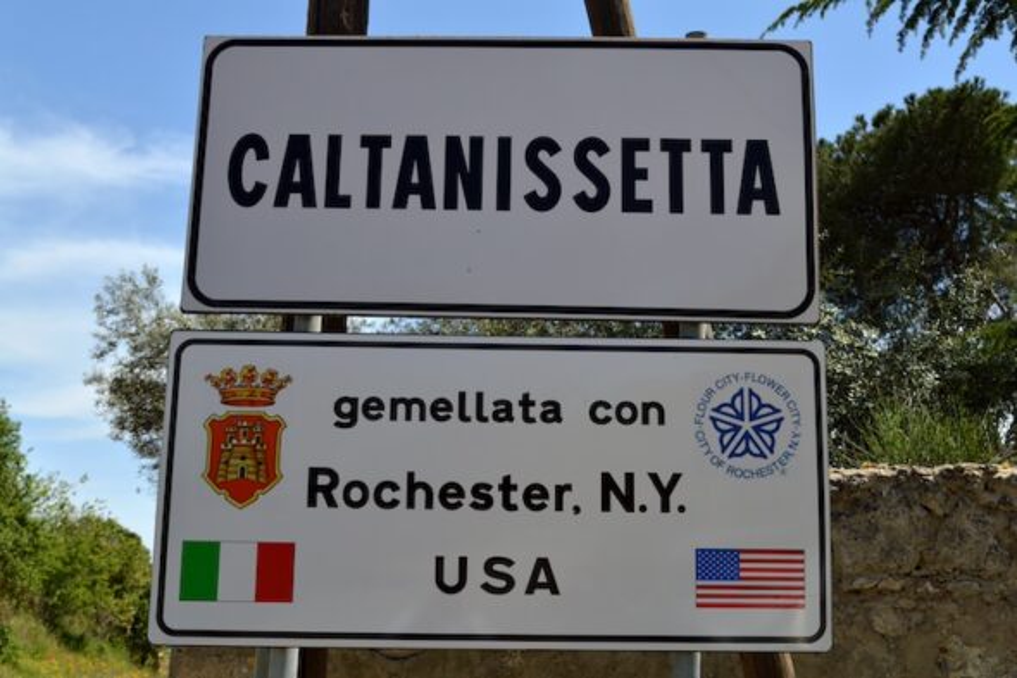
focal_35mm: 45
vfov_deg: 29.8
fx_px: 1271
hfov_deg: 43.6
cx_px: 508
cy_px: 339
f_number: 8
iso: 100
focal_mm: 30
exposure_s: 1/640
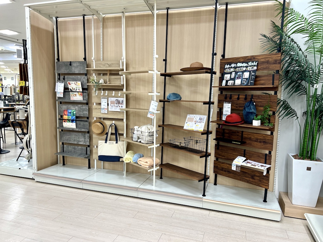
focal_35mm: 26
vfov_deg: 53.1
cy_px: 121
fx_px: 243
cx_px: 162
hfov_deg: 67.3
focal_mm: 5.7
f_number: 1.5
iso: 64
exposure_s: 1/120
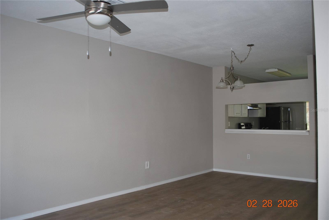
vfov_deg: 40.0
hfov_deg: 57.2
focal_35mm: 33
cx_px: 164
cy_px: 110
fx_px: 302
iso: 200
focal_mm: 22
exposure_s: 1/60
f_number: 4
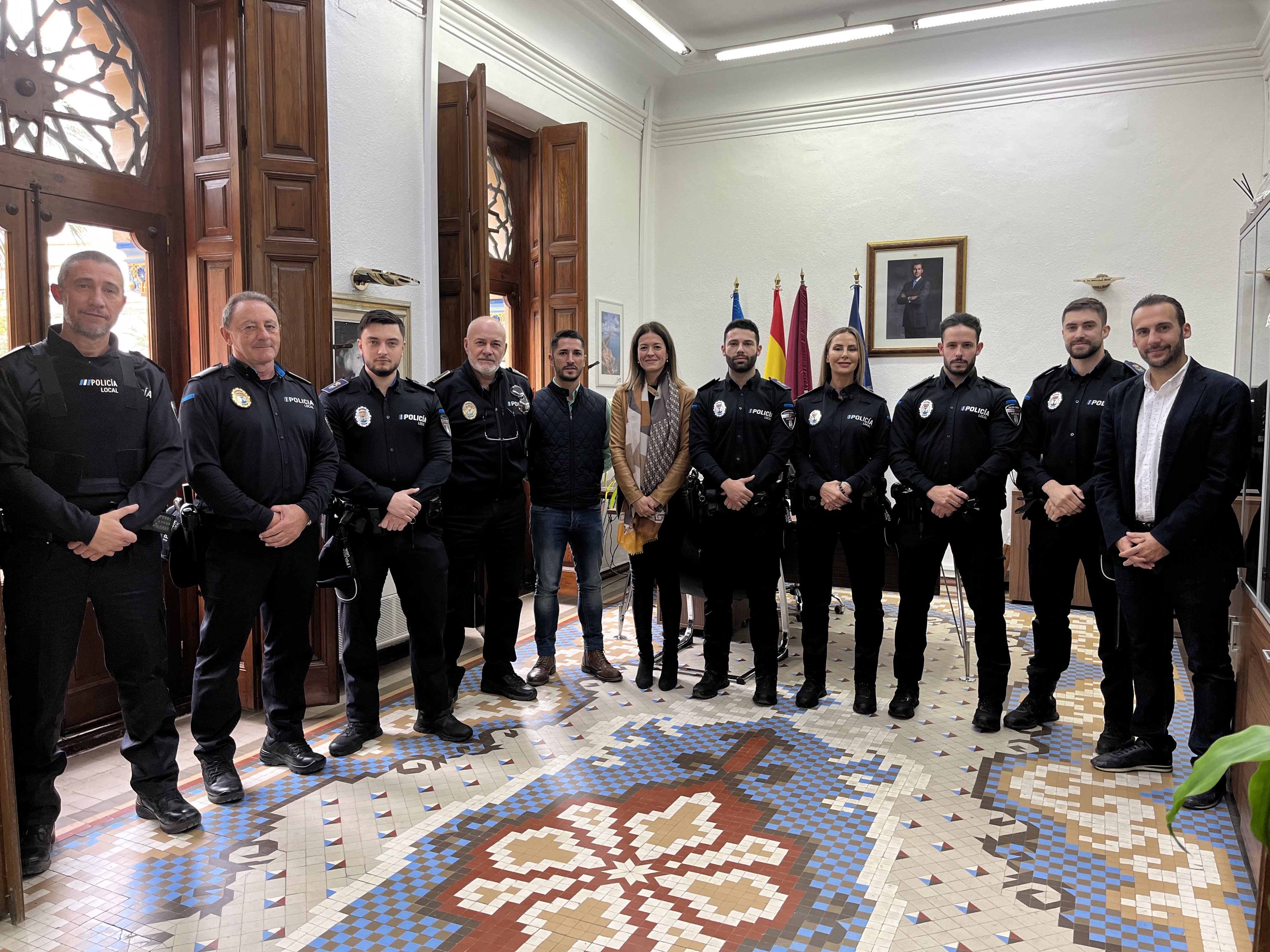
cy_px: 476
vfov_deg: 53.1
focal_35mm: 26
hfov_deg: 67.3
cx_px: 635
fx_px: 954
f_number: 1.6
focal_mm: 5.1
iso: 125
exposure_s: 1/100
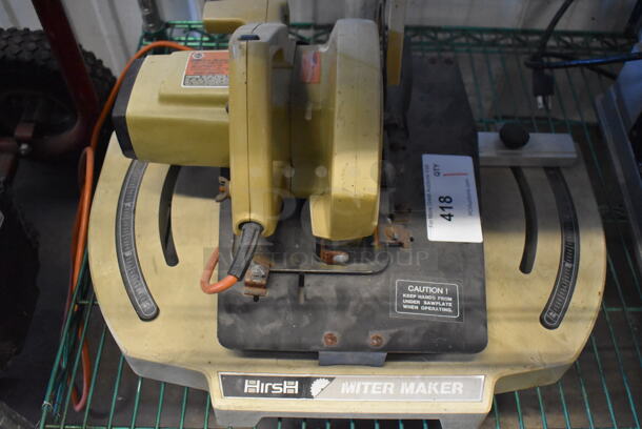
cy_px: 214
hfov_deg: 57.2
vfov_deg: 40.1
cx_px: 321
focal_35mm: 33
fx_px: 589
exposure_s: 1/125
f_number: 3.8
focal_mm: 22
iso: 5600
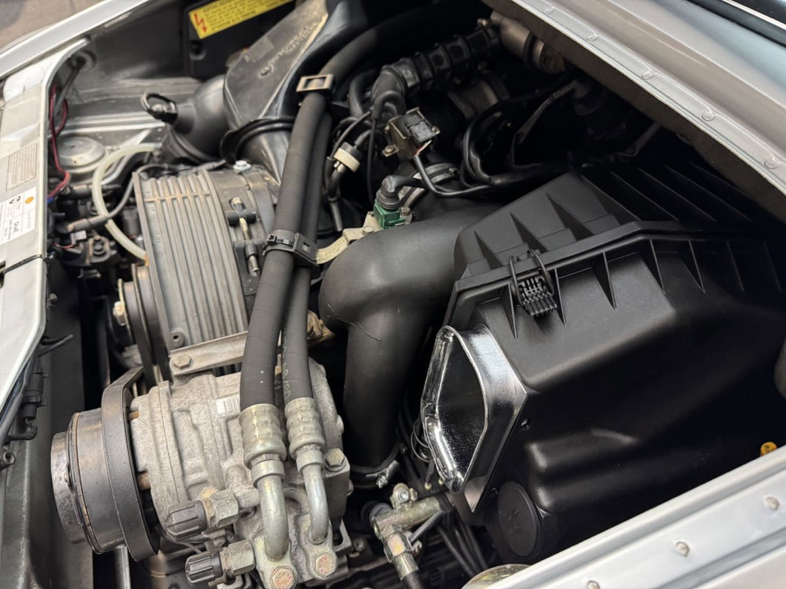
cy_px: 294
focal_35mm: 24
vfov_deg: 56.8
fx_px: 545
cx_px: 393
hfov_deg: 71.6
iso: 640
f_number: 1.78
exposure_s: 1/33
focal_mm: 6.76
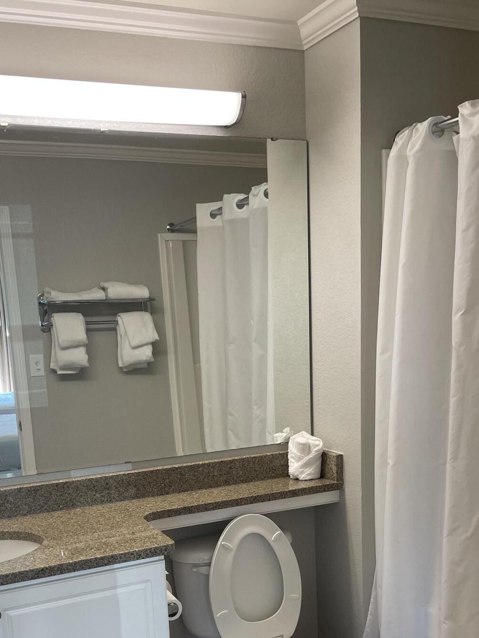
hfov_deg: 36.8
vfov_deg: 46.3
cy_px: 471
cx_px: 209
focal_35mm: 39
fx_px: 719
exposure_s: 1/60
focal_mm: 4.2
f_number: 1.6
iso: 64
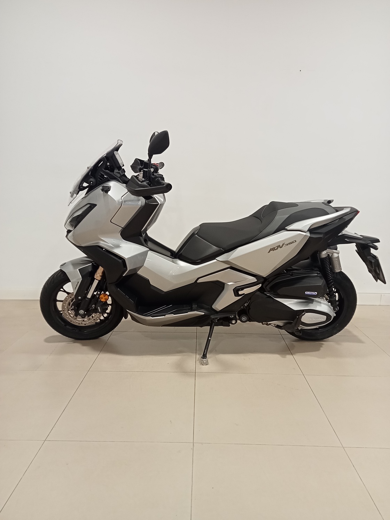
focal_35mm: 28
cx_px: 195
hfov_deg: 49.8
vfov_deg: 63.4
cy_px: 260
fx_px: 421
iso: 316
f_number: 2.2
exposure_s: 1/33.3
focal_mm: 3.46
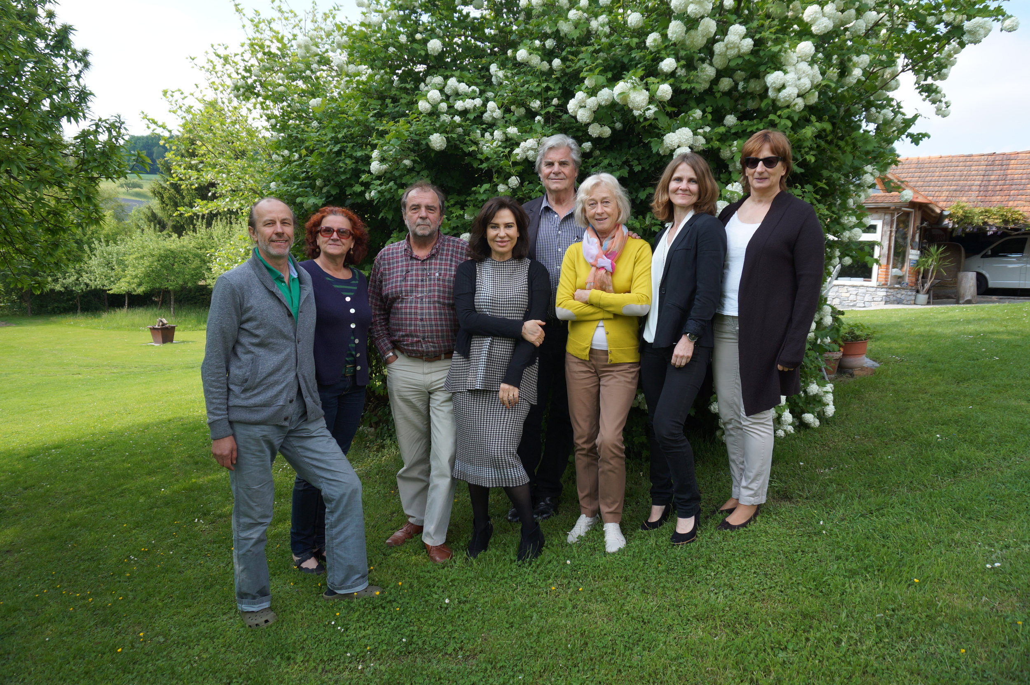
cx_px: 515
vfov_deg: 53.0
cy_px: 342
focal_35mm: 24
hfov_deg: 73.8
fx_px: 686
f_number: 4.5
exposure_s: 1/320
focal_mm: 16
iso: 200
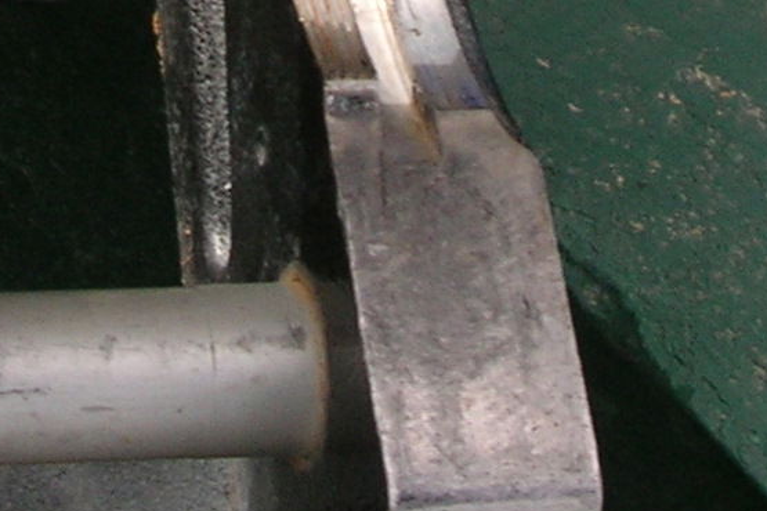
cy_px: -525
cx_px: 88
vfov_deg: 7.7
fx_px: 3622
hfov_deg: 12.0
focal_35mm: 170
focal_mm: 5.8
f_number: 3
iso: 50
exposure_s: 1/235
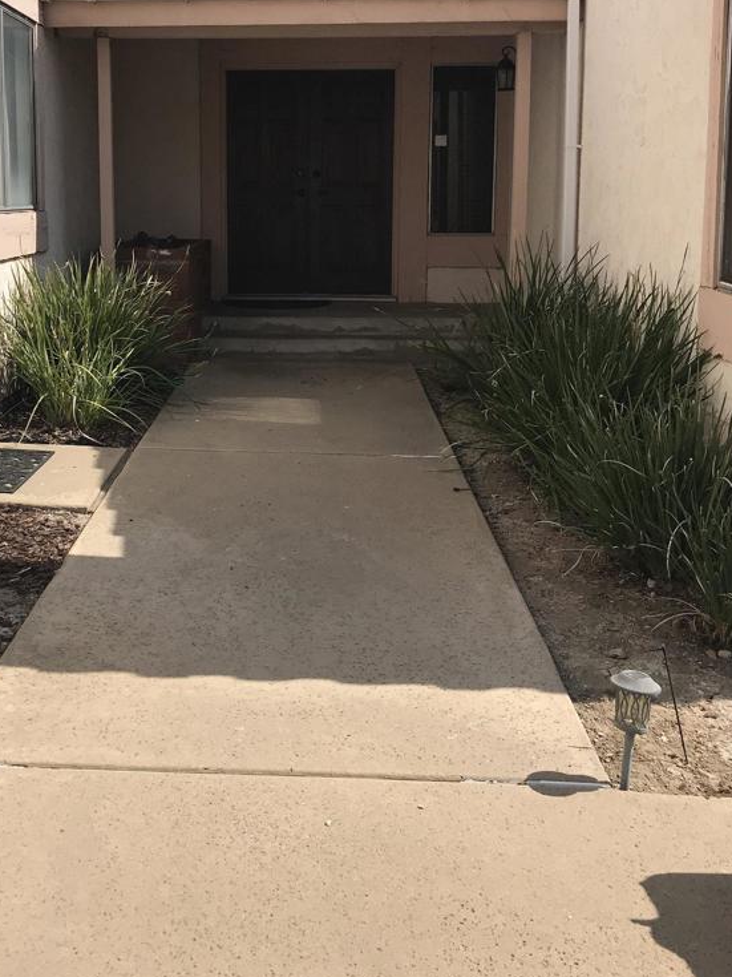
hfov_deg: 36.5
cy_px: 336
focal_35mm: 39
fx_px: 1100
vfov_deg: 47.2
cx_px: 258
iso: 20
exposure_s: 1/2994
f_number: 1.8
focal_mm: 3.99
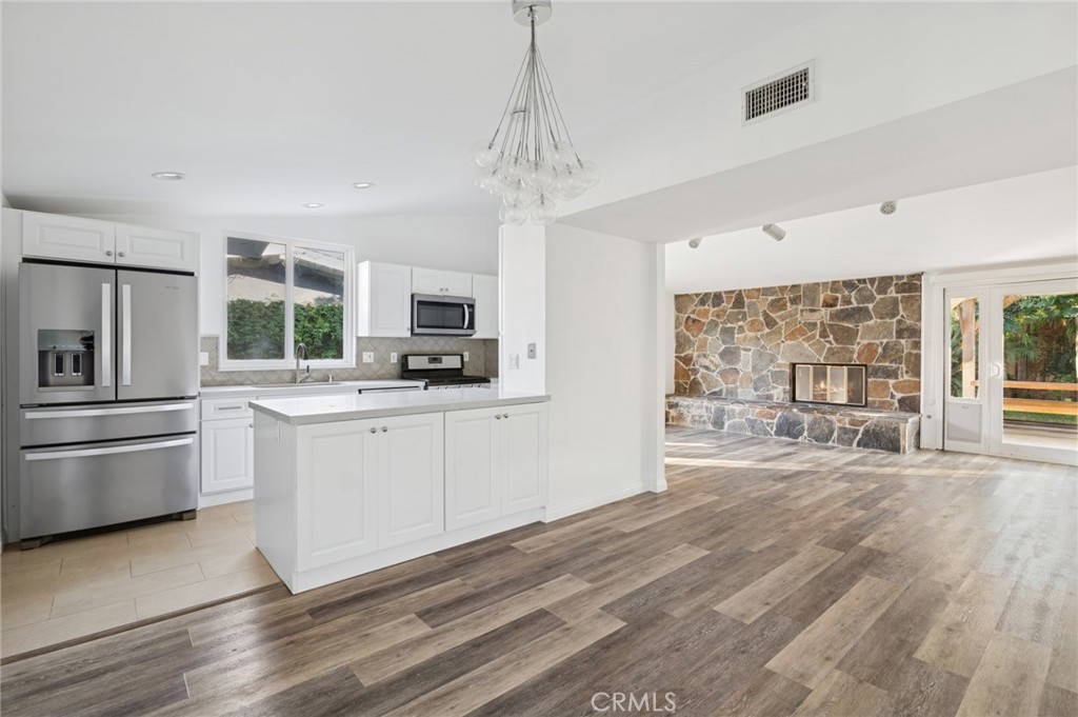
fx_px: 479
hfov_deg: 96.8
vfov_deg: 73.7
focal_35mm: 16
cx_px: 539
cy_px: 358
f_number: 8
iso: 320
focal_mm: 16
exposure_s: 1/3.33
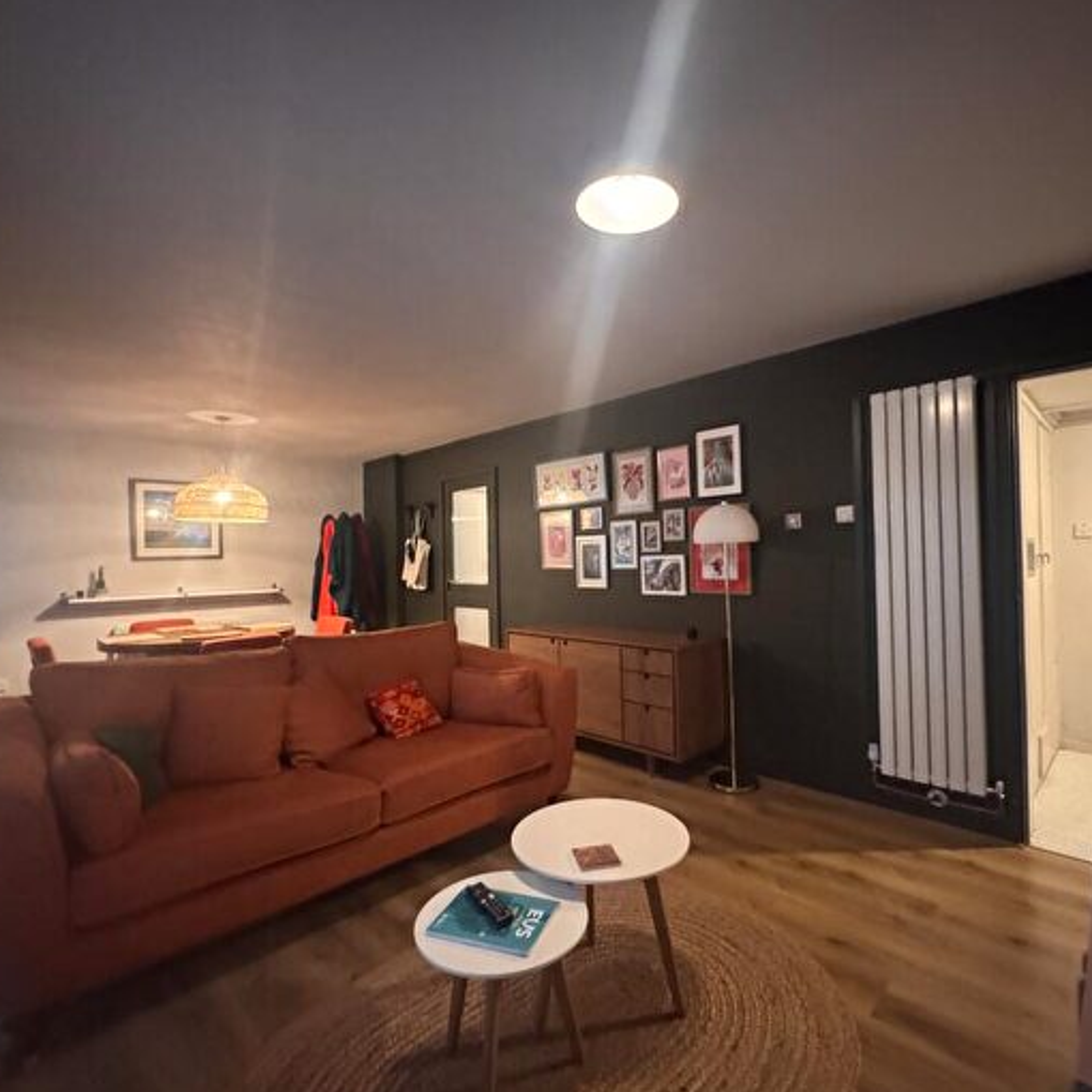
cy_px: 549
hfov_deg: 83.9
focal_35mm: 17
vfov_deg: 84.0
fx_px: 607
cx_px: 580
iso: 1600
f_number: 2.2
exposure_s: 1/40
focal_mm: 2.22
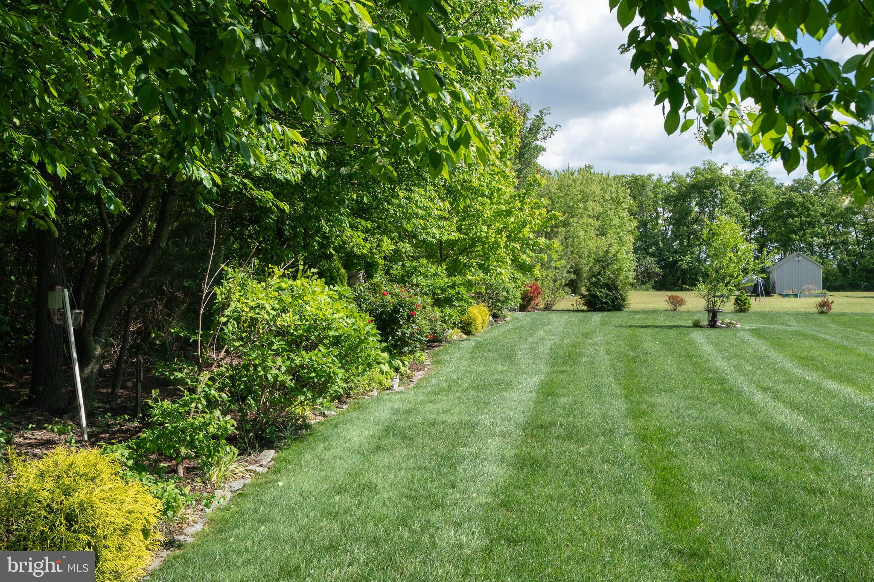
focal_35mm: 34
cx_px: 437
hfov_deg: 55.8
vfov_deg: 38.9
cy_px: 291
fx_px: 825
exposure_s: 1/1000
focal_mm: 23
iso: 640
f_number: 8
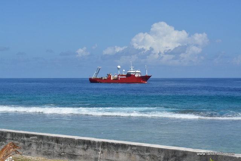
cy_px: 80
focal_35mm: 82
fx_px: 552
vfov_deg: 16.6
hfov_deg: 24.6
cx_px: 120
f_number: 16
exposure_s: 1/1000
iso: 1000
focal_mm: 55
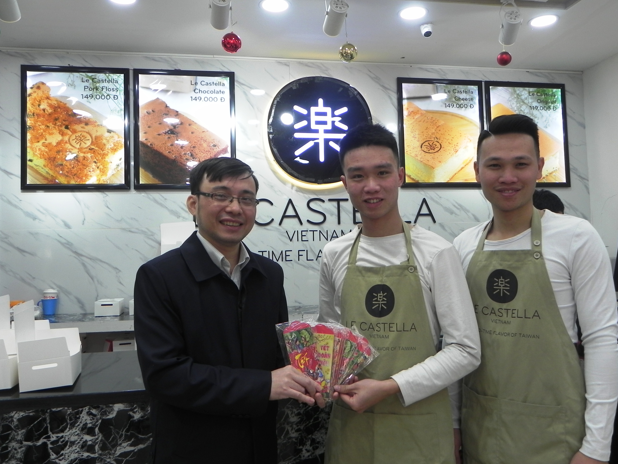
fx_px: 536
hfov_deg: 60.0
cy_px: 228
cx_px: 314
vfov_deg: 46.8
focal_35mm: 30
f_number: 3.2
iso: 160
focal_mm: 5.2
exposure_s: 1/80.5
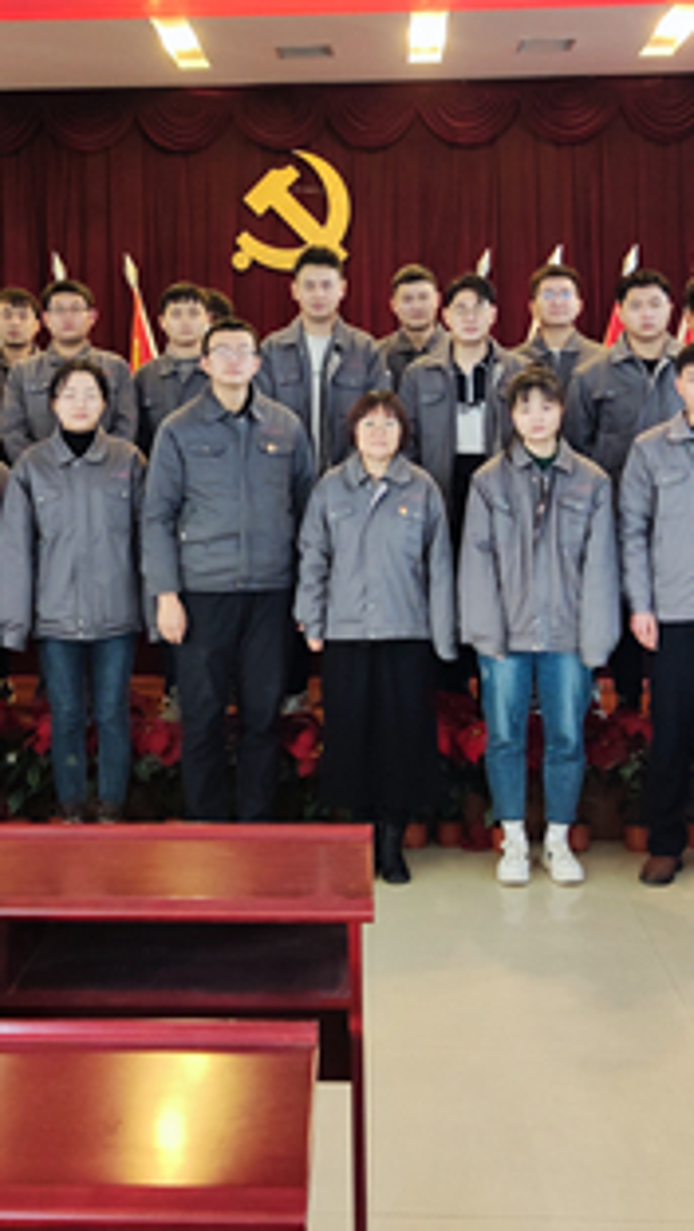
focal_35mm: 48
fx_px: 1567
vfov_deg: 42.4
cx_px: 276
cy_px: 428
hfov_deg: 24.9
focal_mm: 4.71
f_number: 1.79
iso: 530
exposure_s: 1/33
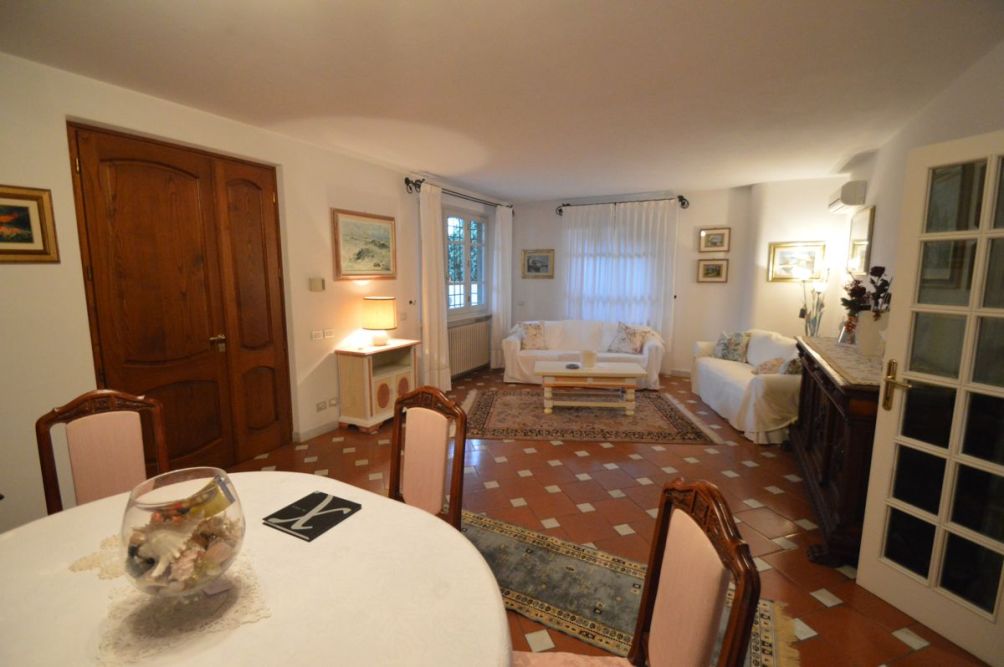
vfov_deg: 77.2
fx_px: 418
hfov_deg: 100.5
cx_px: 502
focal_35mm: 15
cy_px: 334
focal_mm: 10
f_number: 3.5
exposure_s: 1/60
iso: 2800
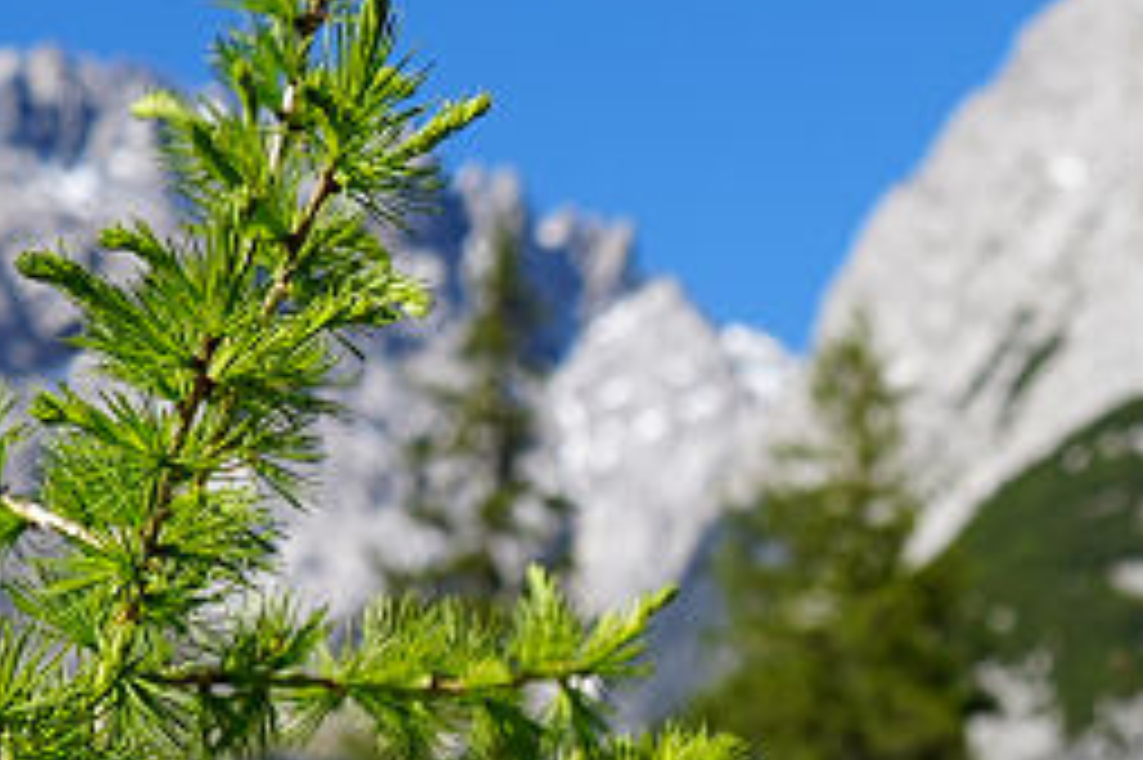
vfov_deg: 10.1
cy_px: 1185
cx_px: 1568
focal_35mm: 131
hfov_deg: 14.8
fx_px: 4156
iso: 80
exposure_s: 1/400
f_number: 5
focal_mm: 28
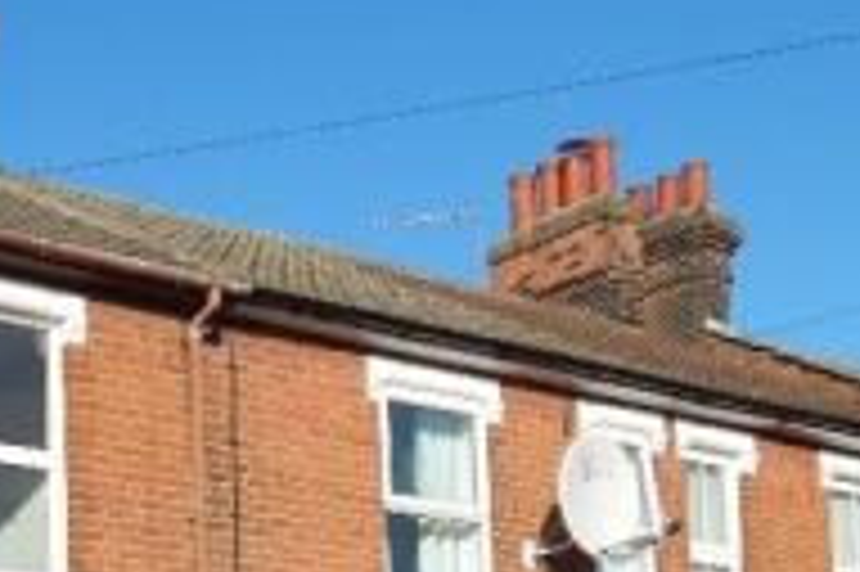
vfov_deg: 16.9
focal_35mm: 73
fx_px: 1742
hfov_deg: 25.0
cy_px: 853
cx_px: -169
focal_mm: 4
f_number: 6
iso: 125
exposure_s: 1/500
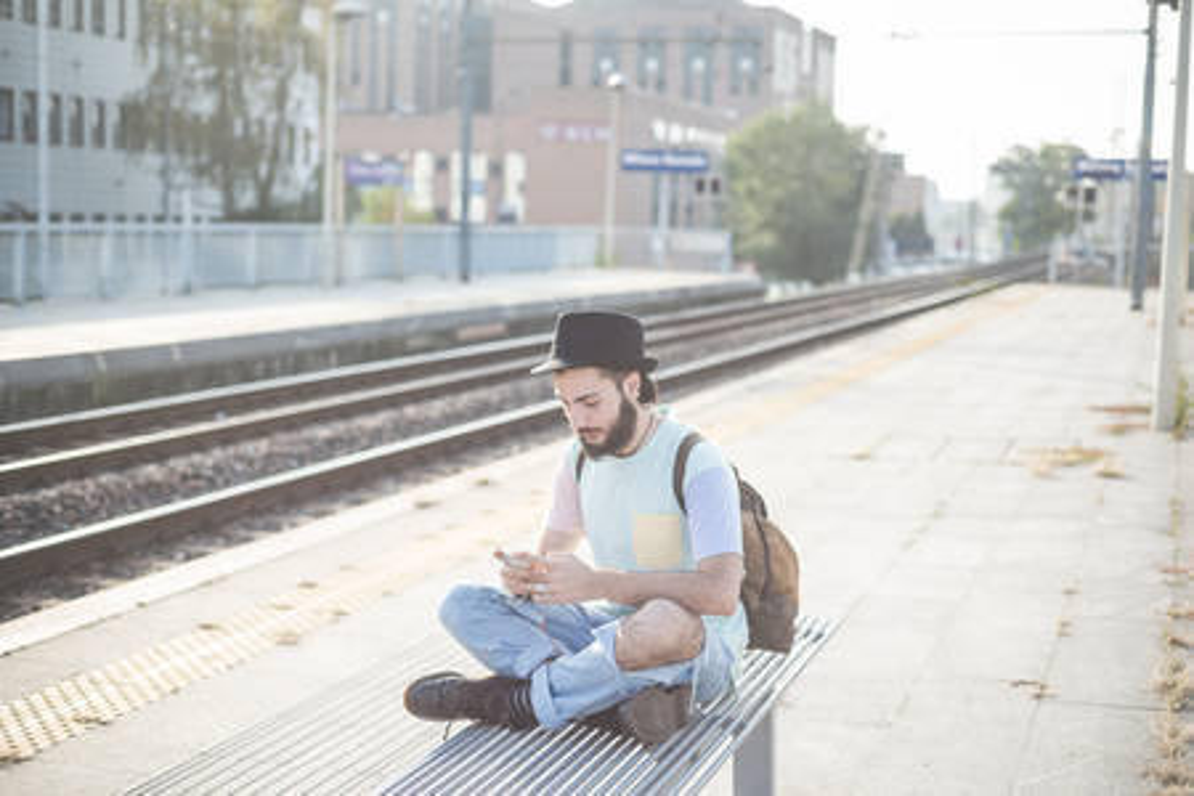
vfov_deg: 27.0
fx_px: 1658
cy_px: 398
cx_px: 597
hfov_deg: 39.6
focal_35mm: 50
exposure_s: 1/1000
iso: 200
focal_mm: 50
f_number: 2.8
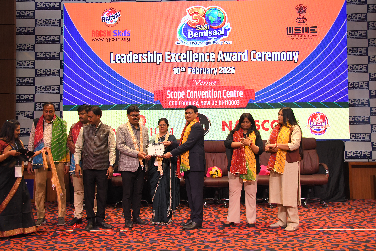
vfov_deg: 34.2
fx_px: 407
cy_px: 126
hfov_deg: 49.6
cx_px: 188
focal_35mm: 39
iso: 1250
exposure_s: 1/100
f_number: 4.5
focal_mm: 26
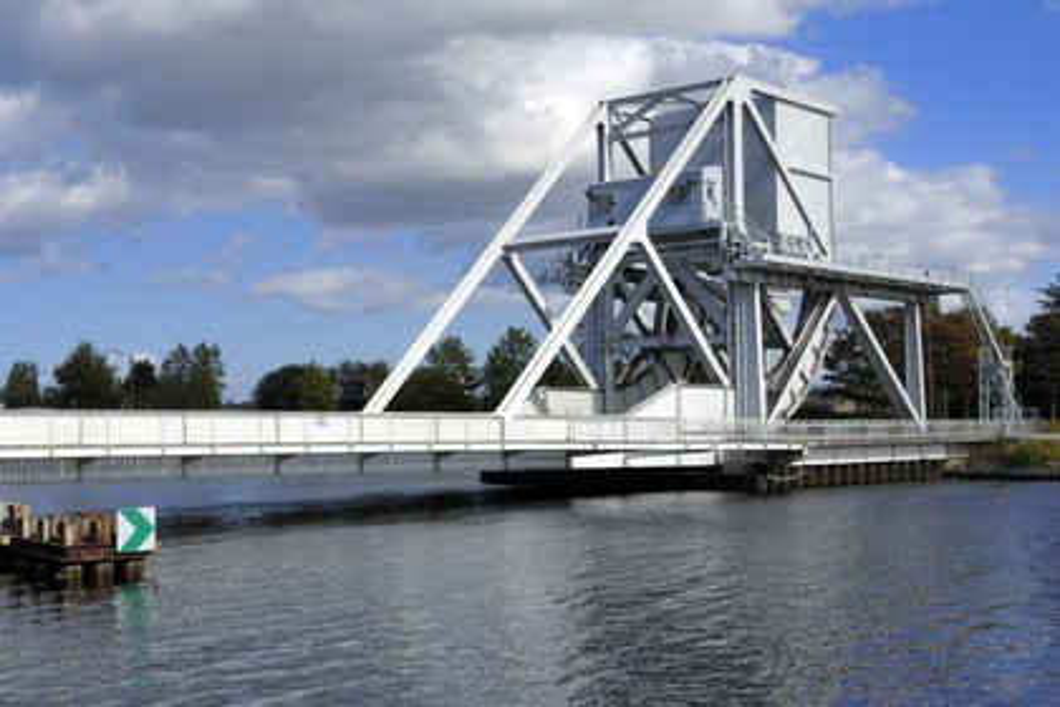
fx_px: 1237
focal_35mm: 42
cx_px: 530
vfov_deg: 31.9
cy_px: 354
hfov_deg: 46.4
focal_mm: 28
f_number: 11
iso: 100
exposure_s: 1/160
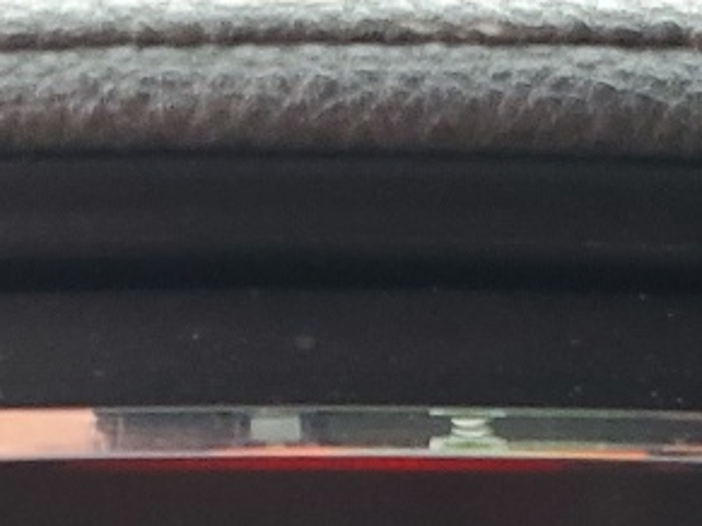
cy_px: 1305
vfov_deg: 9.2
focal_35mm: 143
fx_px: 2899
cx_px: 263
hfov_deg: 13.8
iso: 83
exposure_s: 1/120
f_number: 1.5
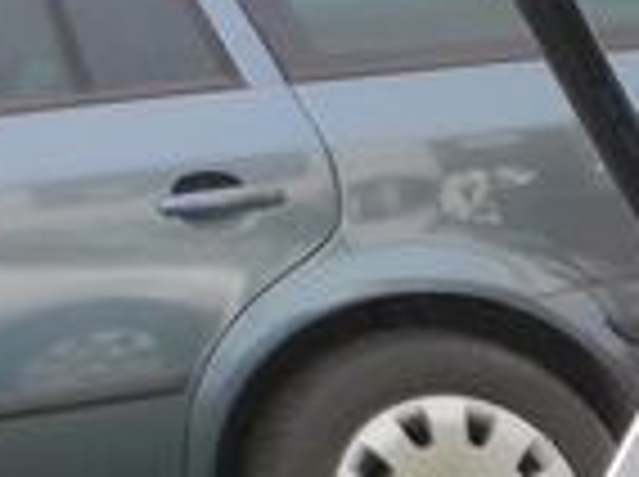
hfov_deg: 8.3
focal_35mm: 180
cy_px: 1588
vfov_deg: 7.1
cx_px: 2236
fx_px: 3317
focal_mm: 5.43
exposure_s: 1/1002
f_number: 1.89
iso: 100
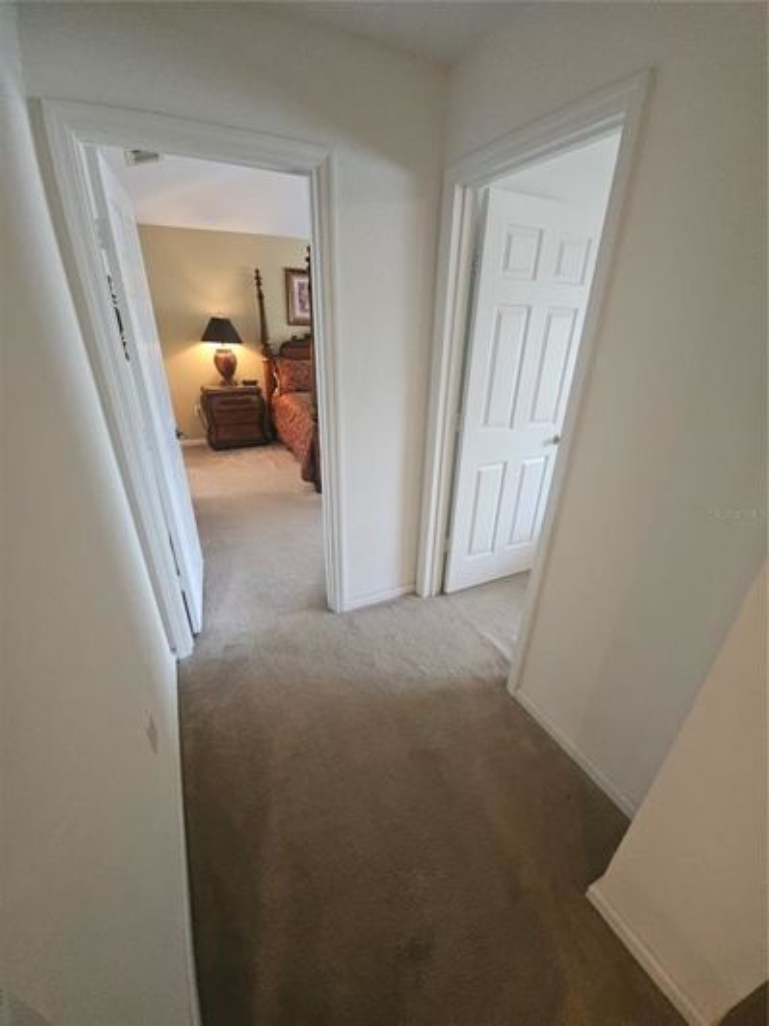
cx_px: 384
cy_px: 513
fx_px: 385
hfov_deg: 89.9
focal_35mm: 13
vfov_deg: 106.2
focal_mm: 1.7
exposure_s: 1/60
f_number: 2.2
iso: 320
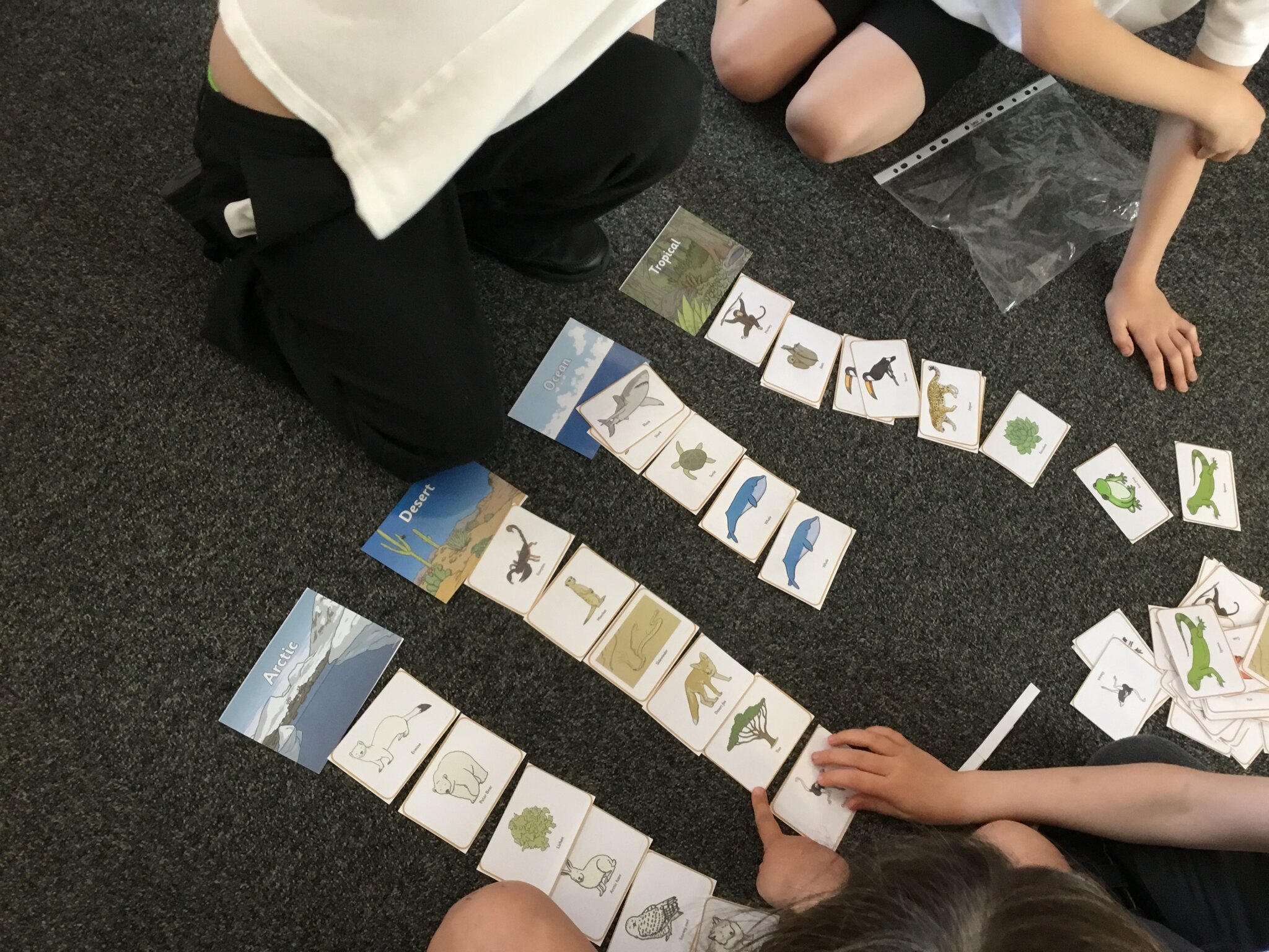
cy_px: 476
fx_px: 1136
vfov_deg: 45.4
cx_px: 634
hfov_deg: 58.4
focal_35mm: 31
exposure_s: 1/33
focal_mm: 3.3
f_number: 2.4
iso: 125
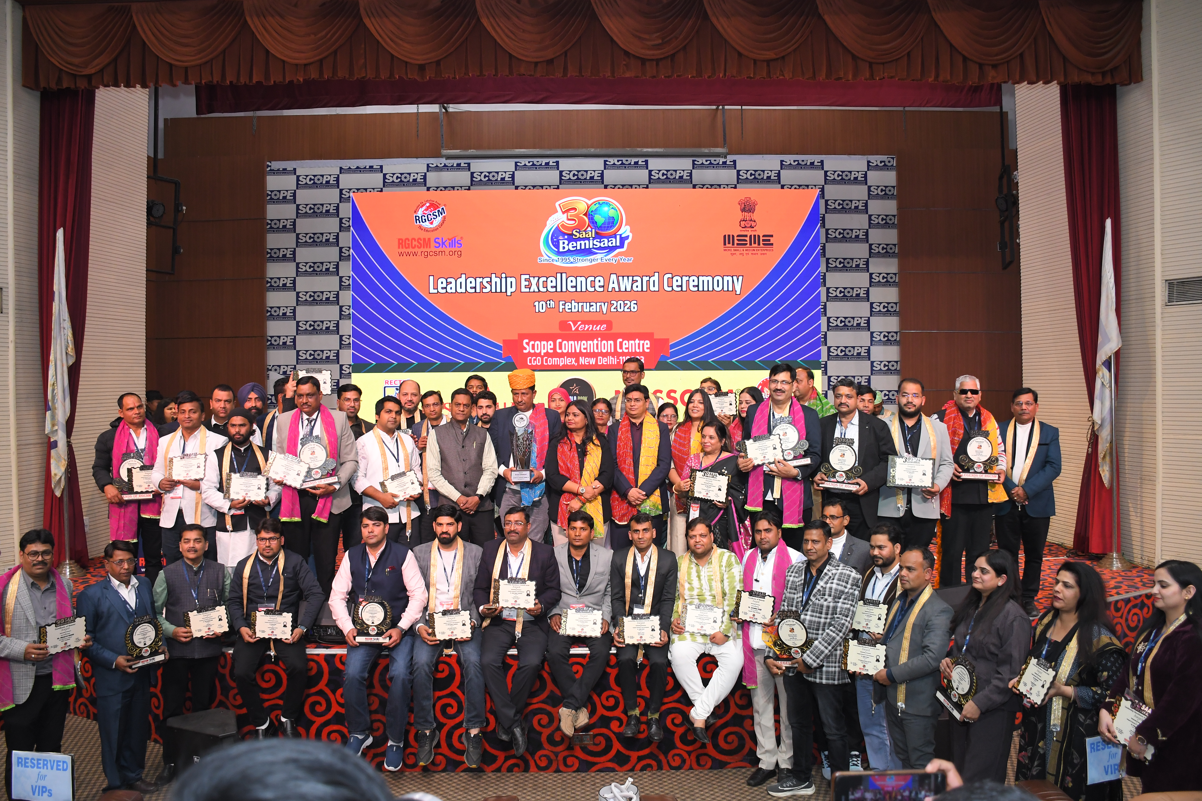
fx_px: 901
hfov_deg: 67.4
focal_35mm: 27
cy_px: 400
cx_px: 601
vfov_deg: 47.9
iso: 1000
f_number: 4.5
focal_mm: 18
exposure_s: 1/100
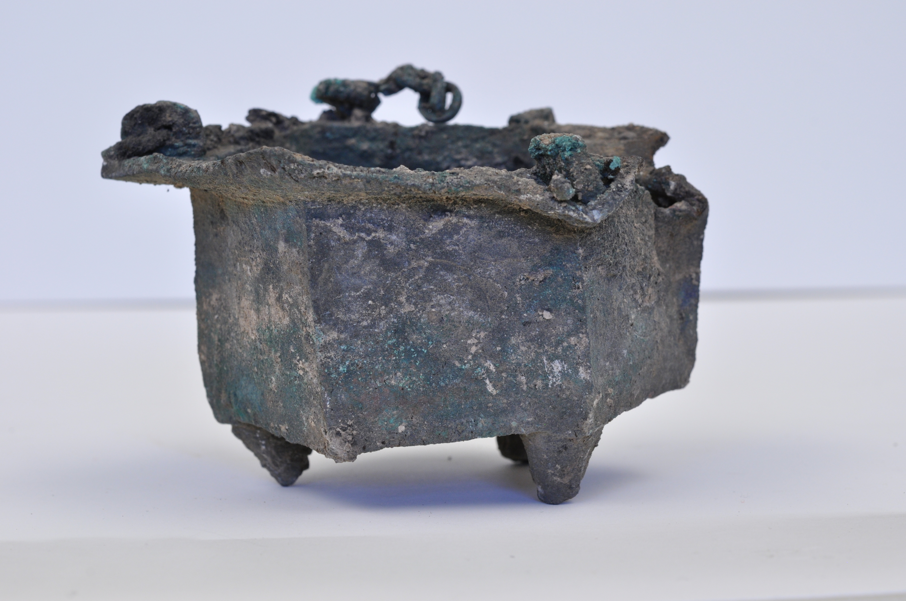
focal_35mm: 90
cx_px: 453
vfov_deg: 15.1
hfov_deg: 22.6
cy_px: 300
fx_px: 2262
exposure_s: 1/8
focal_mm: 60
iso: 400
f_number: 11
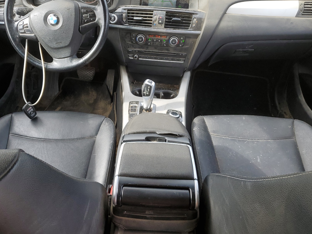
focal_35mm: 32
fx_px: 288
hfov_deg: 56.7
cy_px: 96
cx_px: 144
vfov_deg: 44.0
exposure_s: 1/250
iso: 50
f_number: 1.5
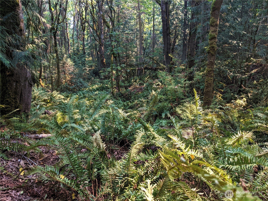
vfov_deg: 51.4
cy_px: 100
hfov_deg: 65.3
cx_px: 134
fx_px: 209
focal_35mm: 27
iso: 77
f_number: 1.8
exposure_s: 1/125
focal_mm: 4.44
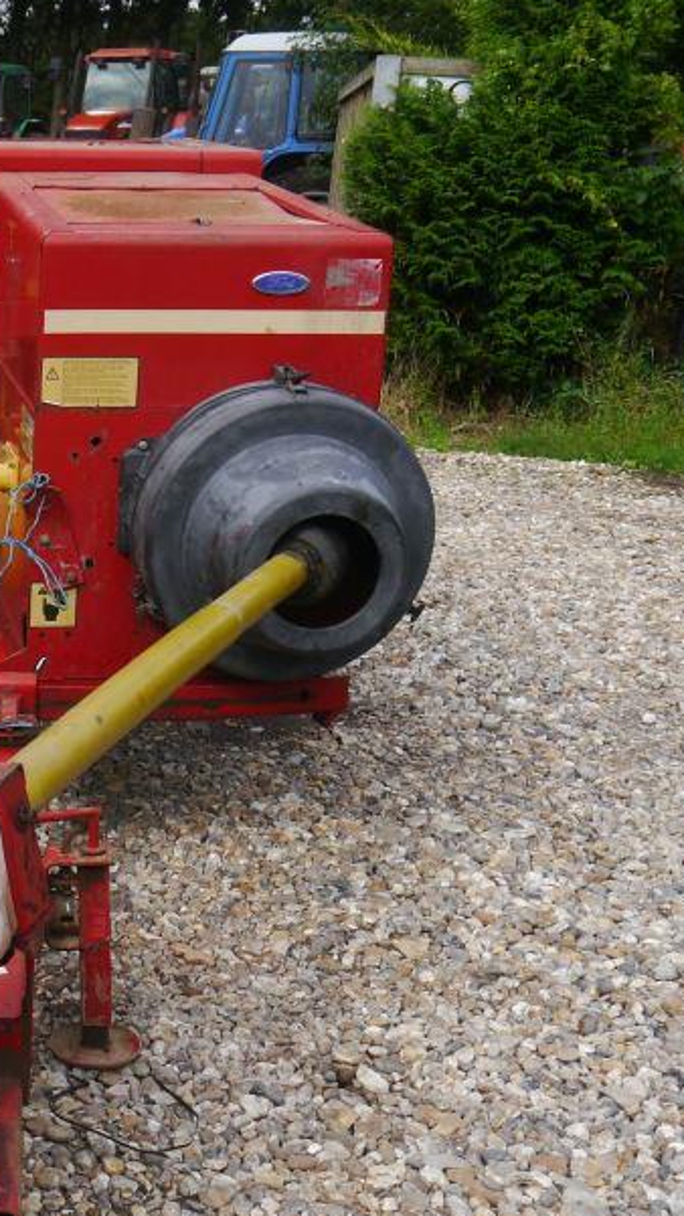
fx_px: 1677
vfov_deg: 39.8
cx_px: -160
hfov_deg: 21.3
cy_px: 664
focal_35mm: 52
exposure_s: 1/320
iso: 160
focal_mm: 14
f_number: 5.6
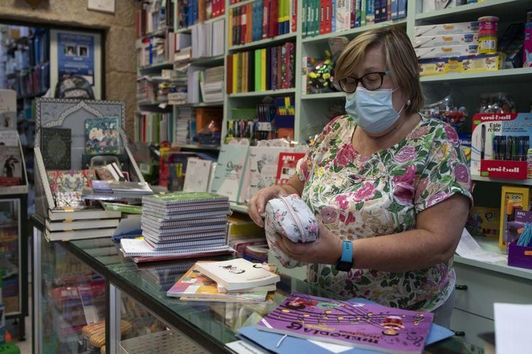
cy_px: 177
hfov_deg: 54.4
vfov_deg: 37.8
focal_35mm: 35
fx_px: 517
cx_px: 266
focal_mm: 35
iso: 1000
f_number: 4.5
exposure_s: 1/250
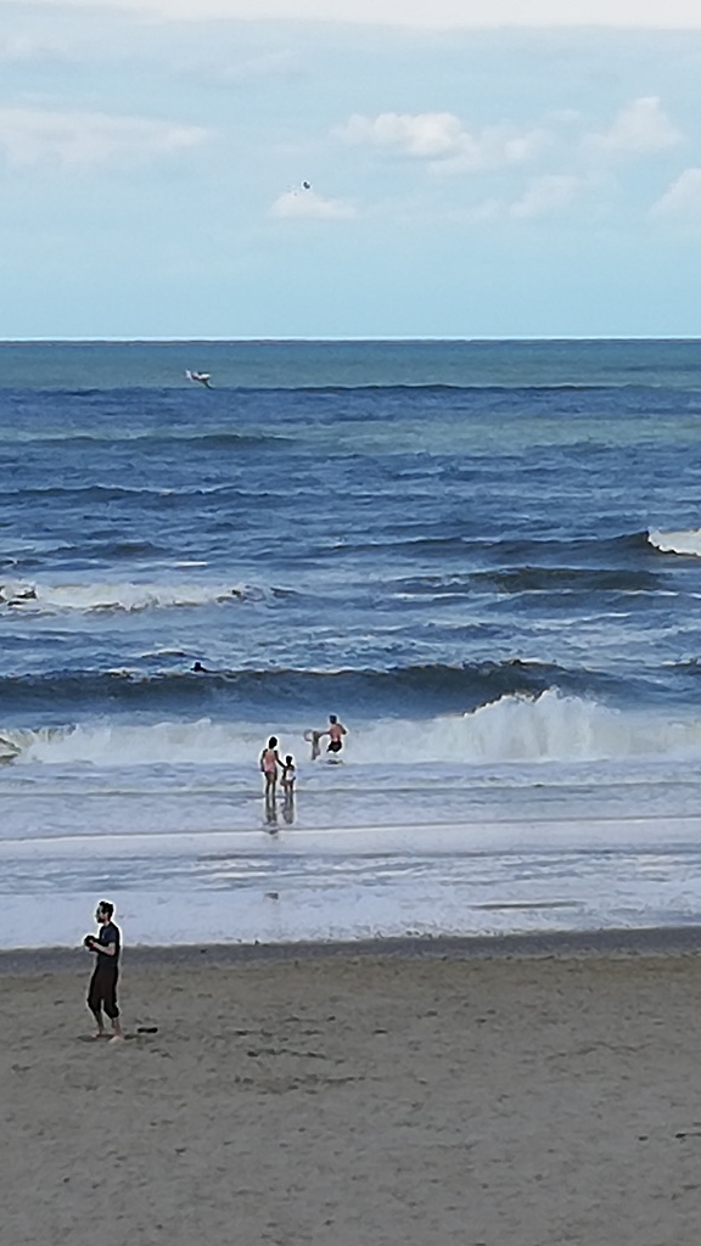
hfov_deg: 6.8
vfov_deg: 12.2
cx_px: 884
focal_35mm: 177
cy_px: 566
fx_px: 5849
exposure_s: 1/1309
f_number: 2.2
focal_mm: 3.81
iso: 50
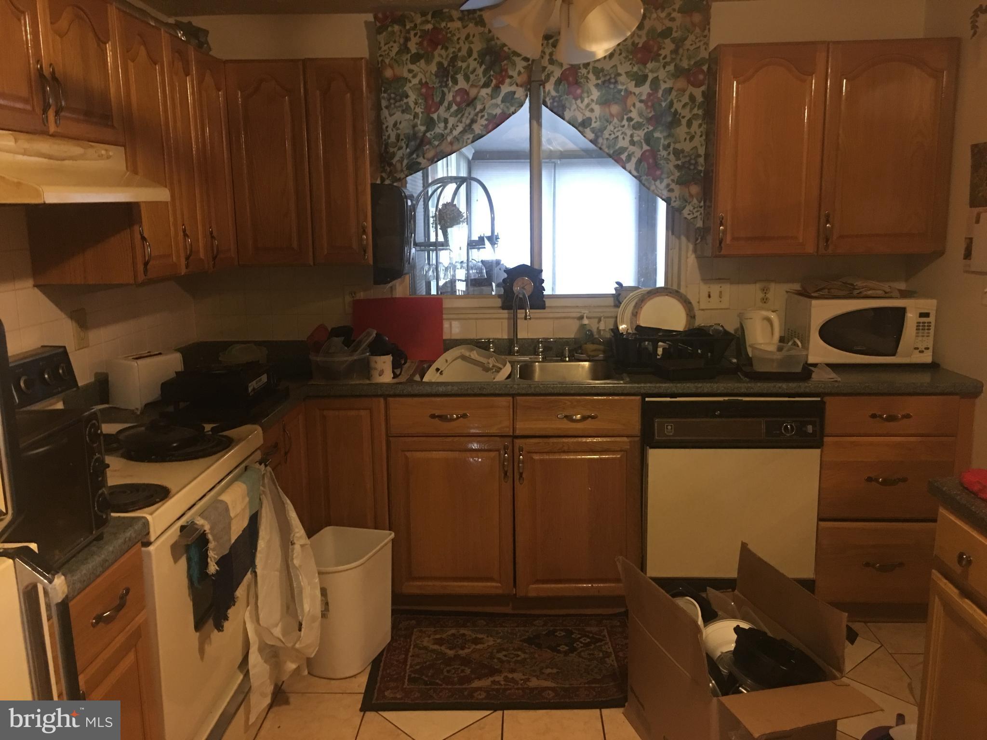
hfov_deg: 61.7
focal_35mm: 29
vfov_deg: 48.2
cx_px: 494
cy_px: 370
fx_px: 827
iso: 64
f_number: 2.2
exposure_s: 1/4
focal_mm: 4.15
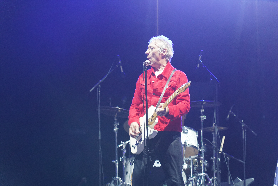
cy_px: 93
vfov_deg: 13.0
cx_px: 139
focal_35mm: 105
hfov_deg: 19.5
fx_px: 811
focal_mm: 105
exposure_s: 1/125
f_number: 4
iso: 5000
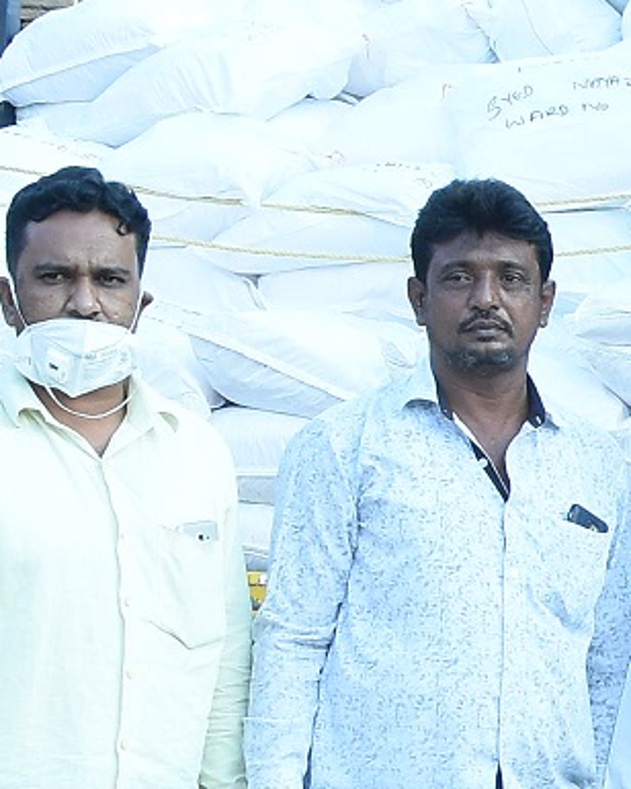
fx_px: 4225
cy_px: 455
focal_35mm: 181
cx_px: 1549
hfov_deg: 7.9
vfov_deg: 10.7
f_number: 8
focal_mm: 22
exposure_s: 1/80
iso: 500
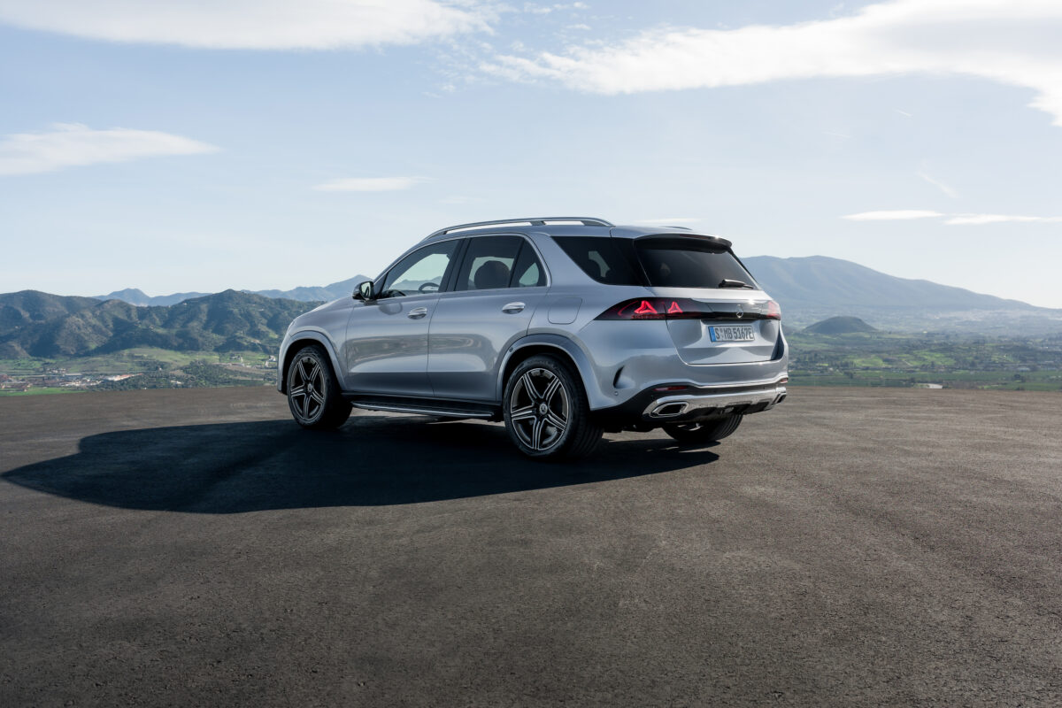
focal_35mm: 35
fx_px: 1032
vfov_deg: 37.9
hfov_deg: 54.4
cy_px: 354
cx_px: 531
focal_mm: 35
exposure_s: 1/320
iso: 100
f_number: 5.6
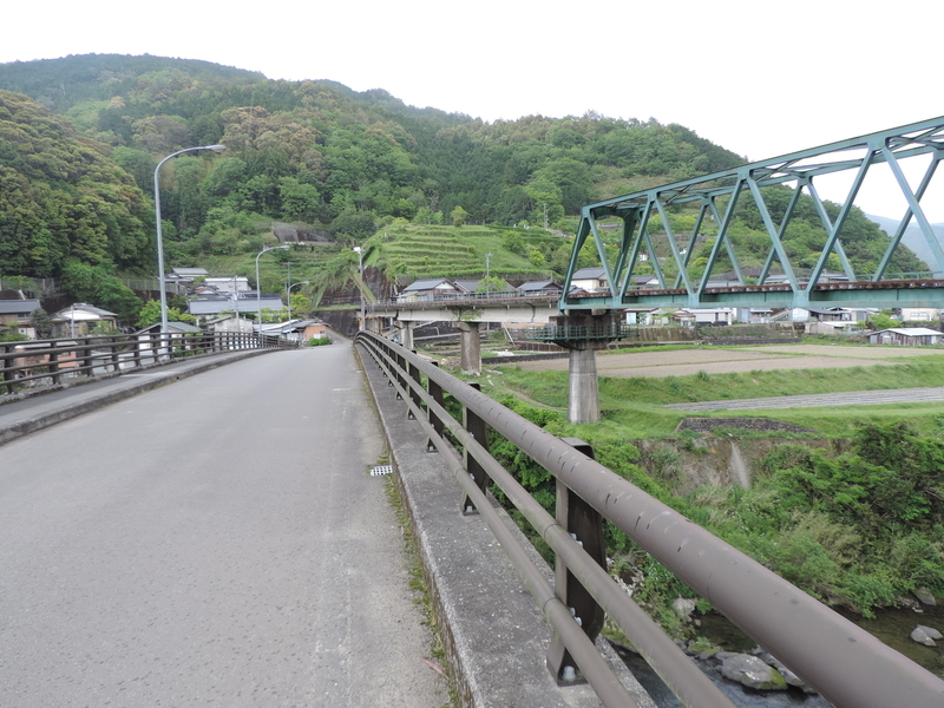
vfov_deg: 56.8
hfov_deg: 71.6
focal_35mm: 24
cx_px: 472
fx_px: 654
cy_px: 354
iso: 80
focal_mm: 4.3
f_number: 3
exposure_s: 1/80
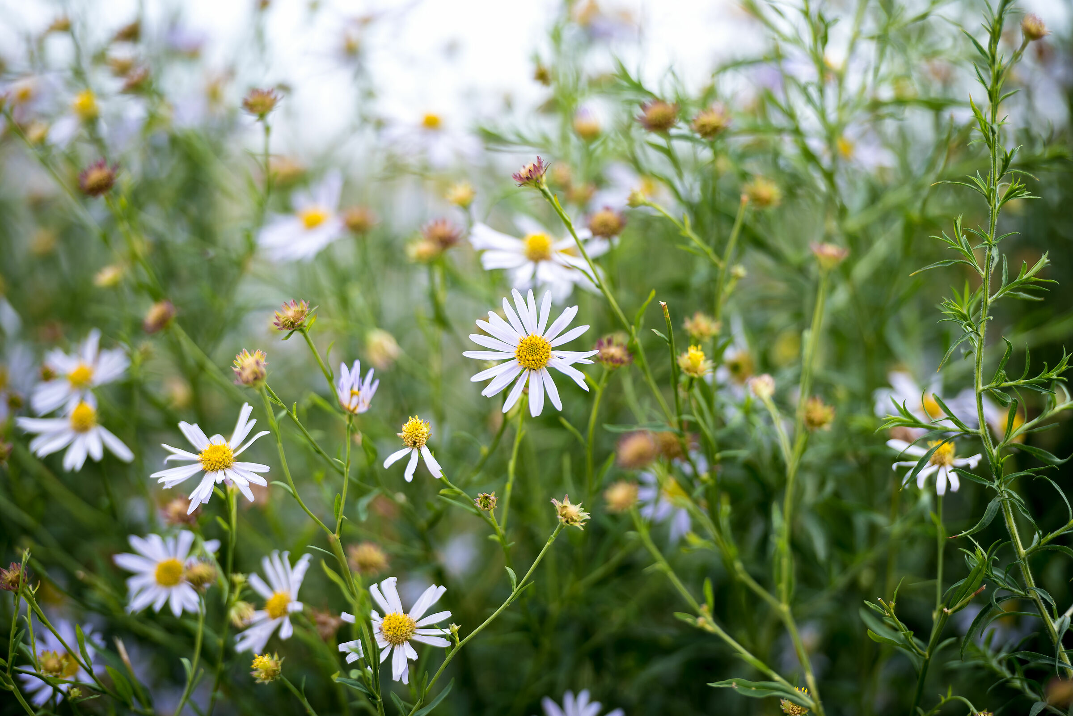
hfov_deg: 10.3
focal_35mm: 200
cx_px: 536
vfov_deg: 6.9
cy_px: 358
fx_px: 5963
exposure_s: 1/640
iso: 100
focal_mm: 200
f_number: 2.8
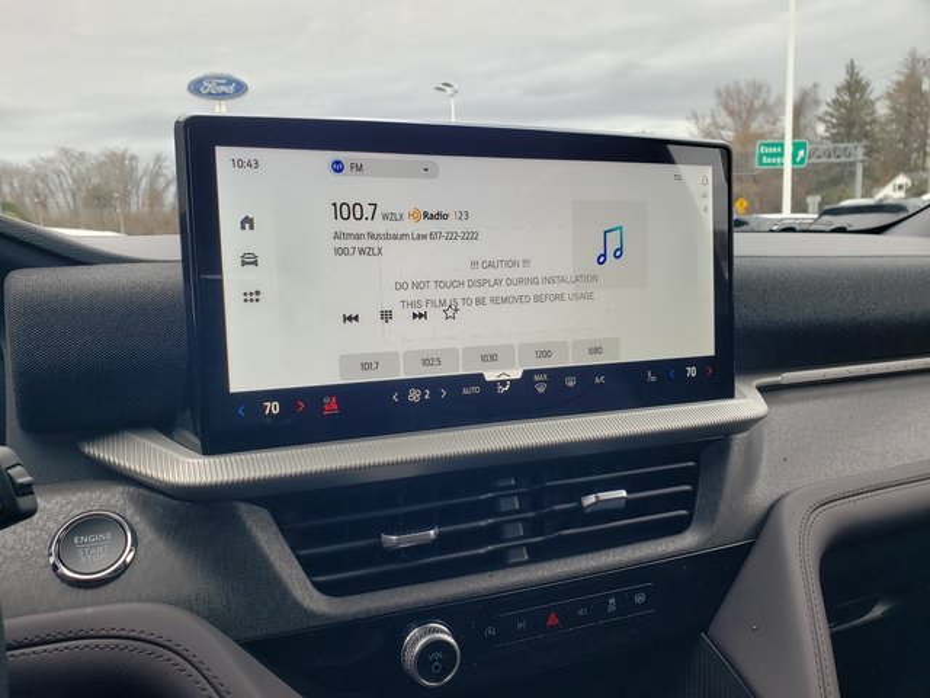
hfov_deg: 67.3
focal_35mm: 26
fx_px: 699
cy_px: 349
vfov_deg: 53.1
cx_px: 465
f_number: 2.4
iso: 50
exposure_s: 1/109
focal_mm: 4.3
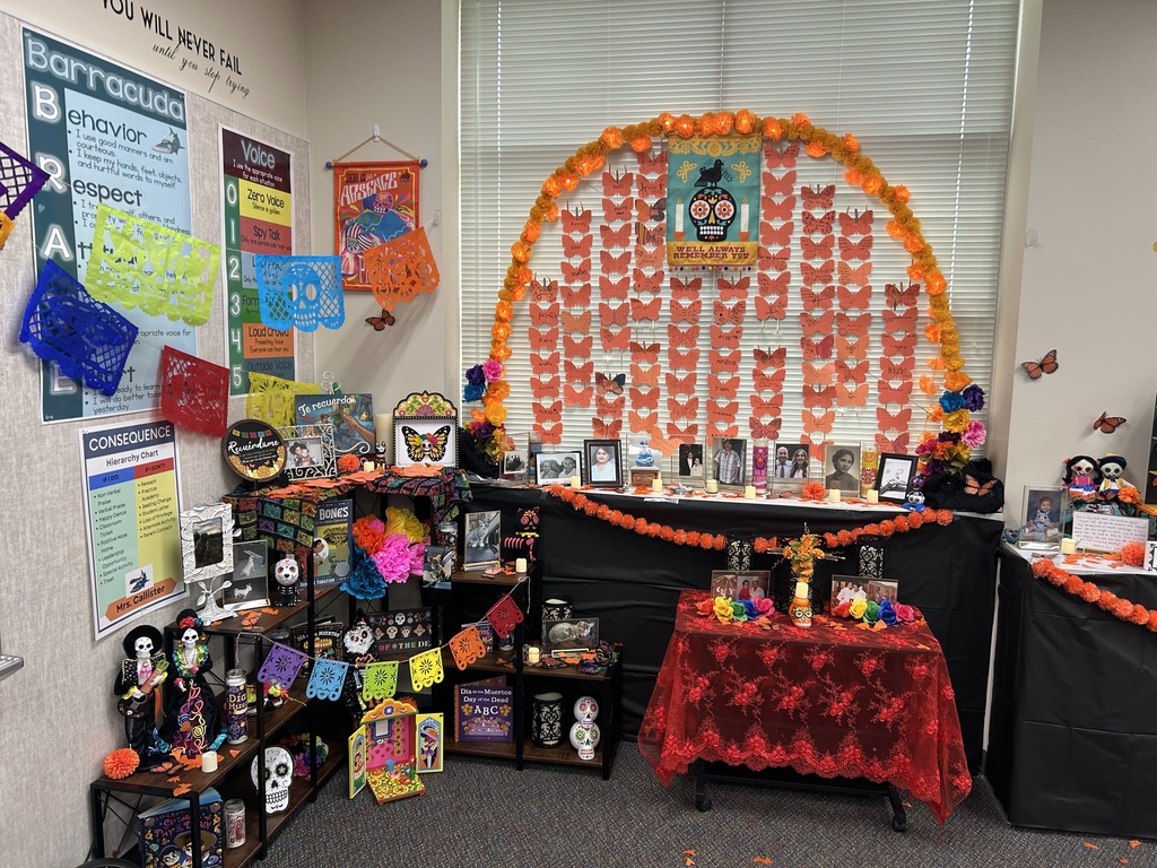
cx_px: 578
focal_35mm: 26
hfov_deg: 67.3
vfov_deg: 53.1
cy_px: 434
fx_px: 869
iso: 100
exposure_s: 1/60
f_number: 1.5
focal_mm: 5.7
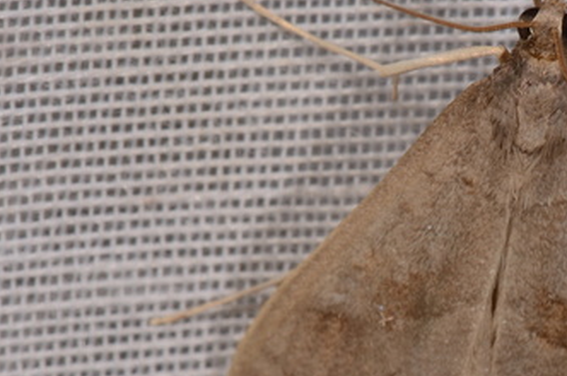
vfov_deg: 4.5
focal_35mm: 304
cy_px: 260
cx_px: 509
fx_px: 4782
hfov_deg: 6.8
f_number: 25
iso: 100
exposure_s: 1/60
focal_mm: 85
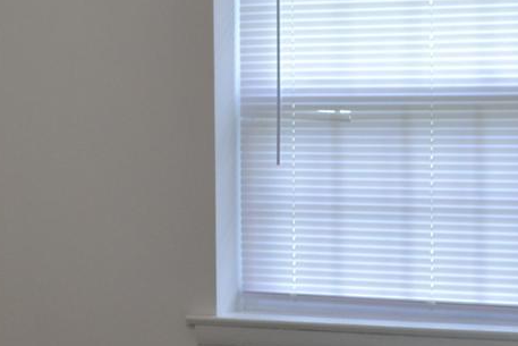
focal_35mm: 121
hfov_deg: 16.7
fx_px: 1742
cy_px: 199
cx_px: 41
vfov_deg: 11.3
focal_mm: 18
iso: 400
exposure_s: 1/125
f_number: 5.6
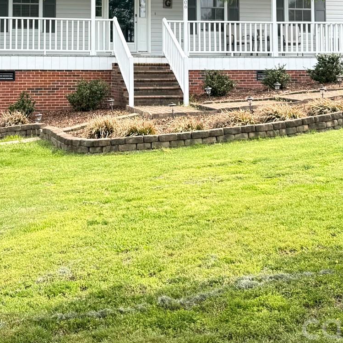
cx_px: 92
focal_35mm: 58
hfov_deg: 29.2
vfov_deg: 28.1
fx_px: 650
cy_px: 17
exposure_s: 1/853
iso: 80
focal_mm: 6.76
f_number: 1.78
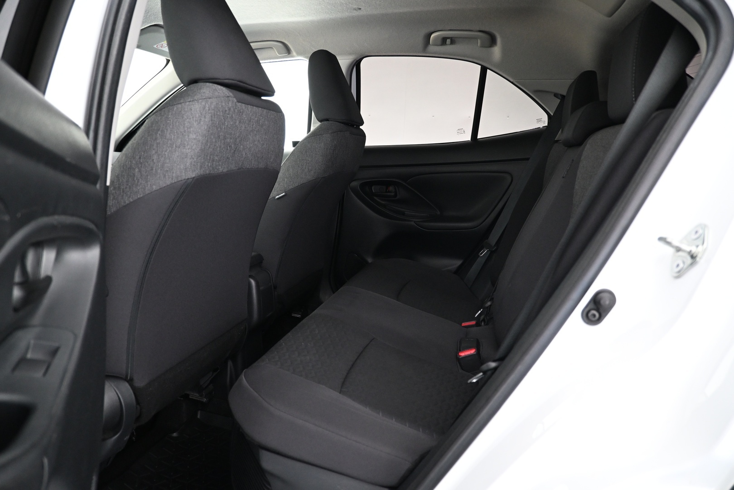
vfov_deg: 53.1
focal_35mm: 24
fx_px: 489
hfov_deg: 73.7
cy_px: 245
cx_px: 367
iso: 1600
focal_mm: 16
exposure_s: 1/10
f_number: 3.5
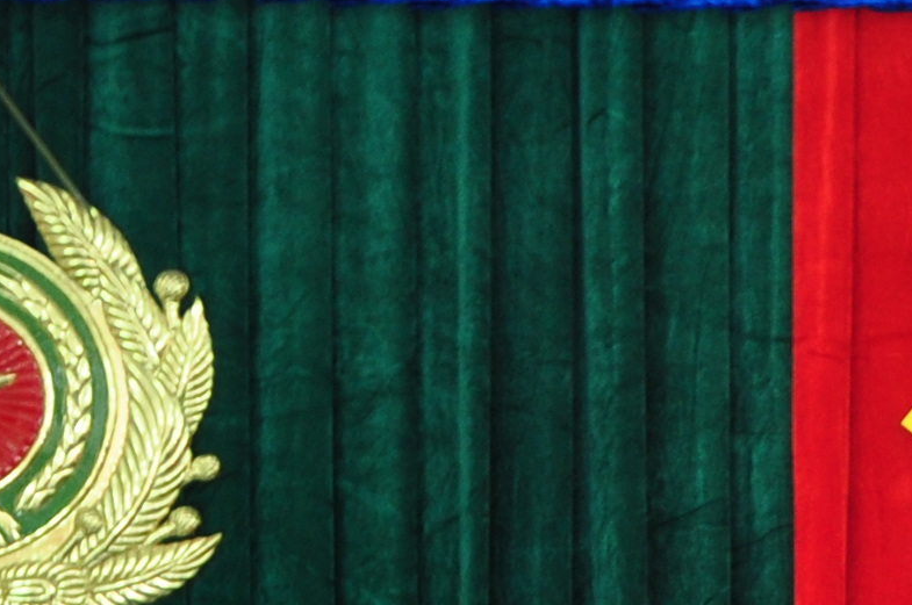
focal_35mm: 287
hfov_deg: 6.9
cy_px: 1014
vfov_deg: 4.7
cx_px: 2071
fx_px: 7253
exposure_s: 1/13
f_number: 4.5
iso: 320
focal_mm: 35
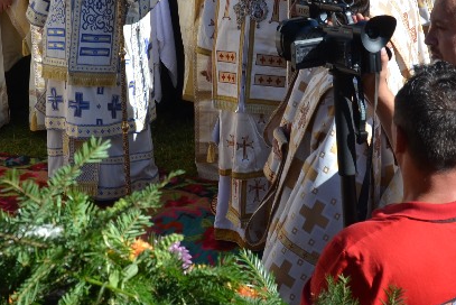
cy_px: -2
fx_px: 1400
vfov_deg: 12.3
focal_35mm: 110
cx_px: 220
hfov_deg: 18.5
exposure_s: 1/250
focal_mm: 25
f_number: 8
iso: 110
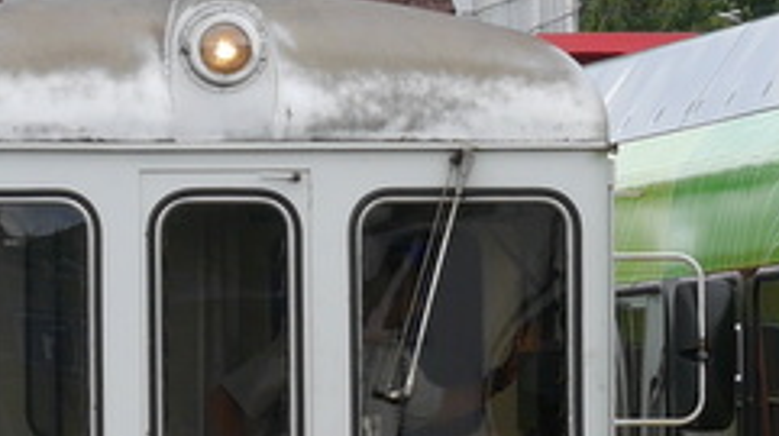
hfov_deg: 5.1
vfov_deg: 2.9
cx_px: 944
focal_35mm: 423
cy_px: 486
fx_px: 8729
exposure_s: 1/250
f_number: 7.1
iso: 160
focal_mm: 39
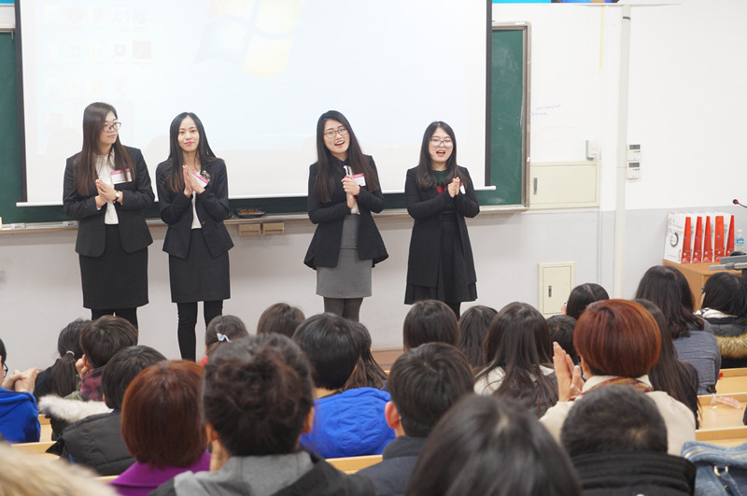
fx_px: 1430
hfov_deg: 29.3
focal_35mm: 69
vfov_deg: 19.7
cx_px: 374
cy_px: 248
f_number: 5.6
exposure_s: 1/25
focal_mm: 46
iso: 800
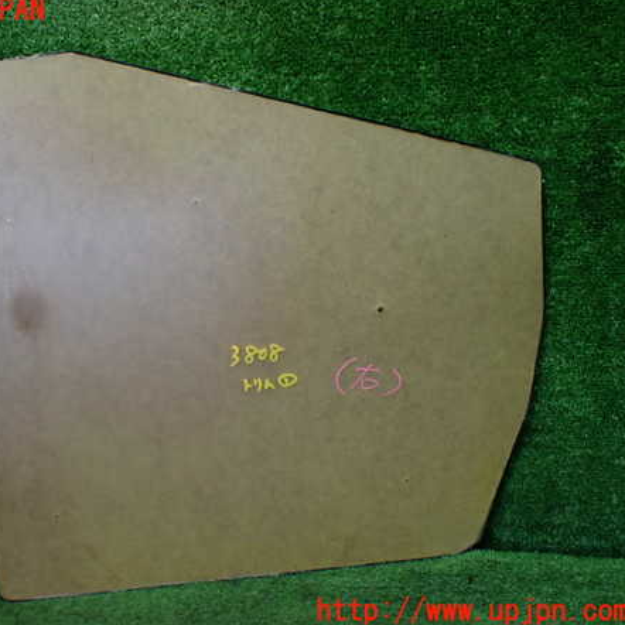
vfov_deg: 46.0
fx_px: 735
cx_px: 212
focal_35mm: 36
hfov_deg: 45.4
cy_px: 311
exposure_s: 1/125
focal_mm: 5.4
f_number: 2.3
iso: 250
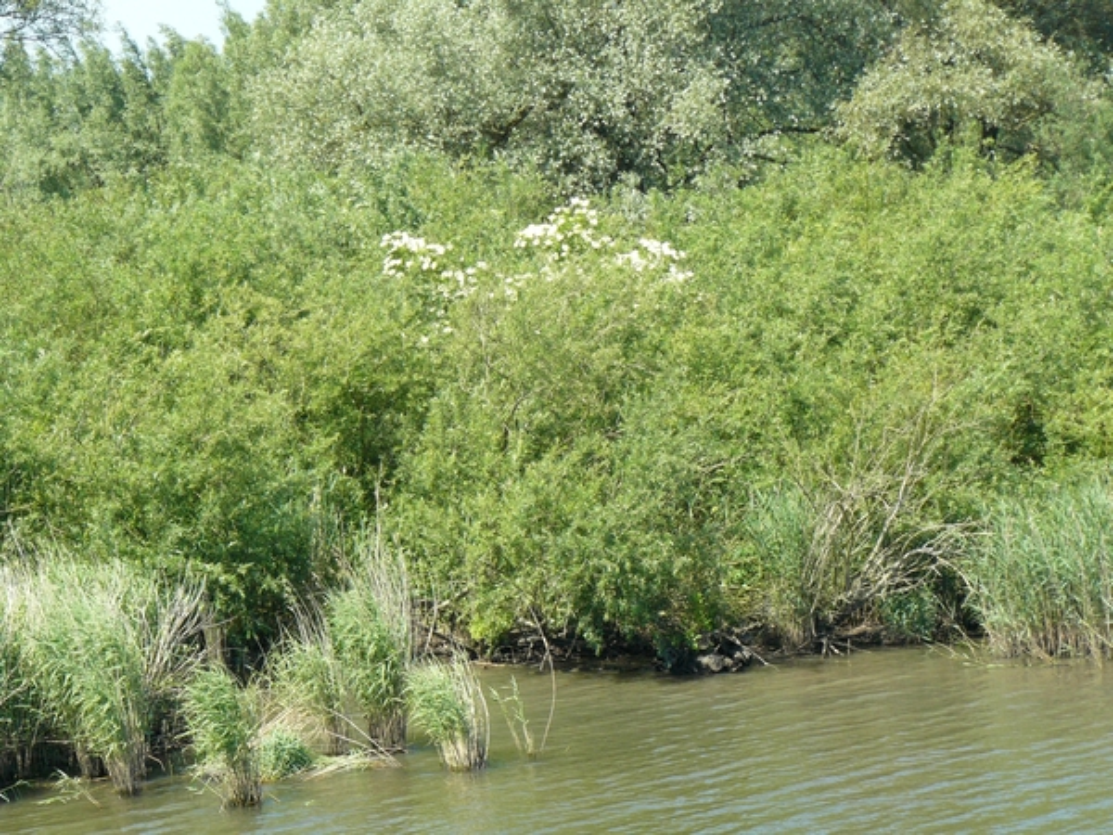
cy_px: 418
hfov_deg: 15.5
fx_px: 4083
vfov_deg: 11.7
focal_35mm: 127
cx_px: 556
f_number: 5.6
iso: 200
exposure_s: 1/320
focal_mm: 21.2
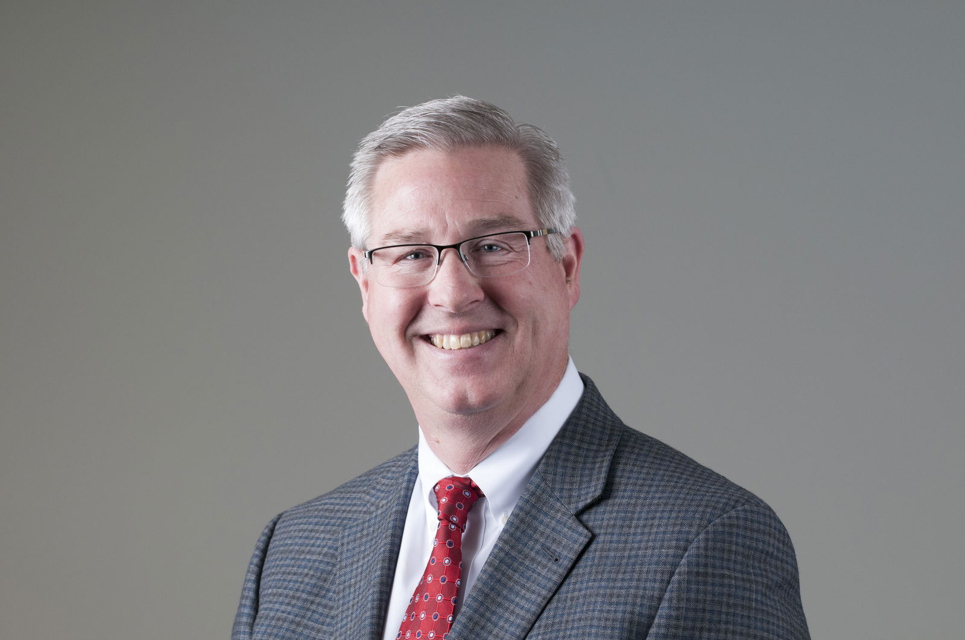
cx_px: 482
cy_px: 320
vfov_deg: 8.9
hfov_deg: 13.4
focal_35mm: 153
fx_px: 4095
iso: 400
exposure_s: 1/200
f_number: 5.6
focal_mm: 102
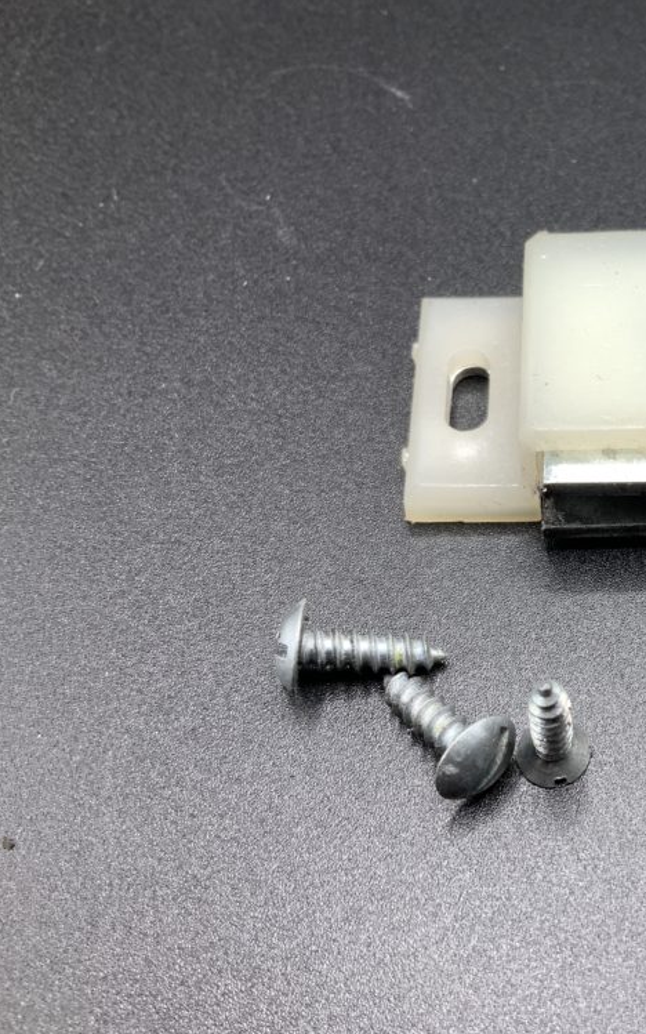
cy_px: 527
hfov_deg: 28.8
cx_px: 634
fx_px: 1183
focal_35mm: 42
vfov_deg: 47.2
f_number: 1.8
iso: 20
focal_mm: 3
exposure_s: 1/120
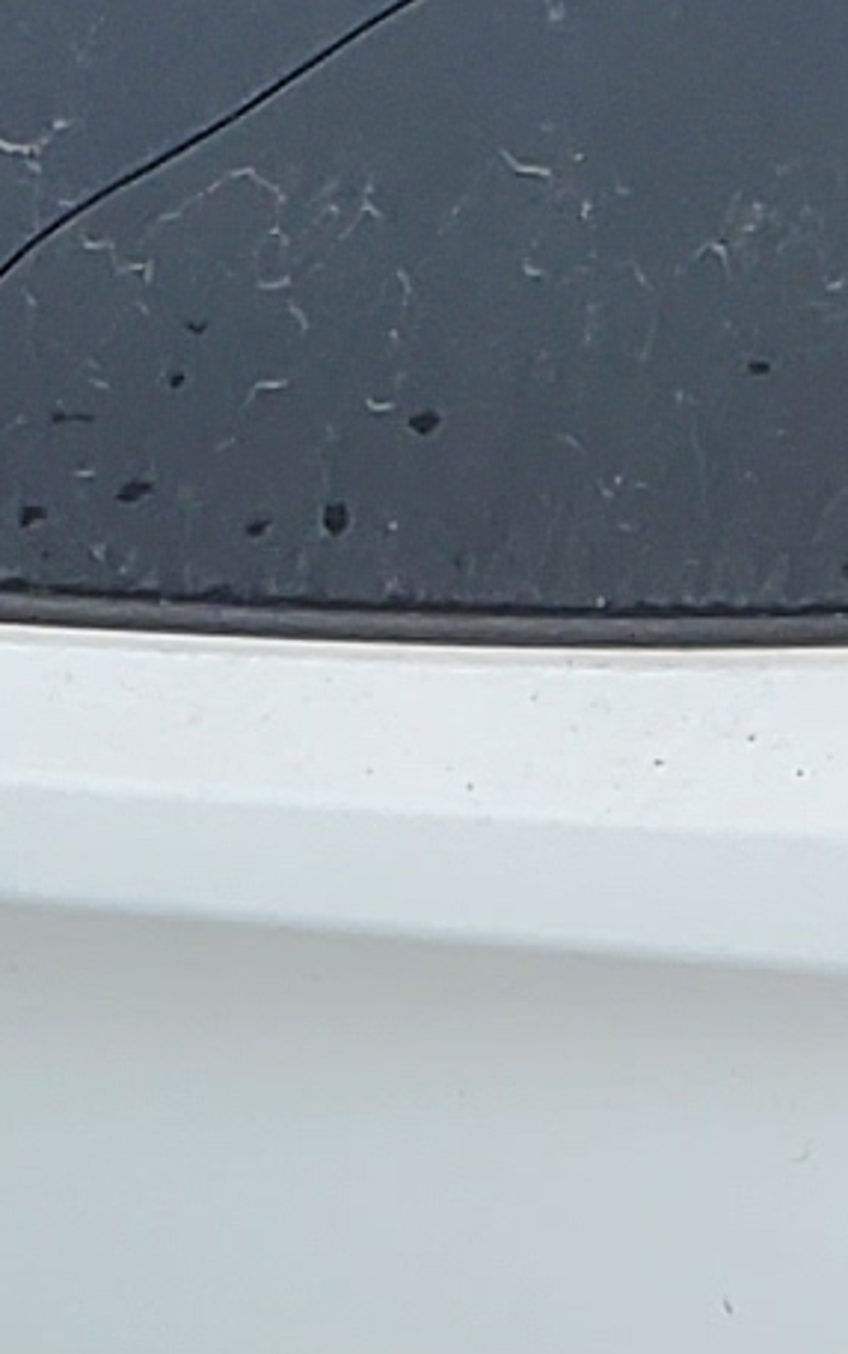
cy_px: 1751
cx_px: 1488
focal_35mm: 243
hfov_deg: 5.3
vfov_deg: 8.5
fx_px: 8977
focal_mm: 4.3
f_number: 2.4
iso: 50
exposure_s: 1/329
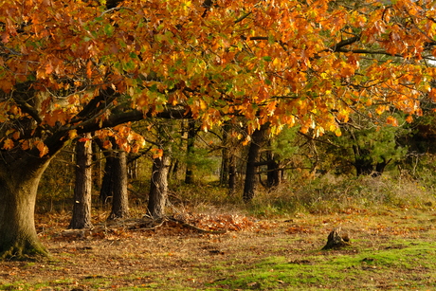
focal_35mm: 83
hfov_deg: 24.5
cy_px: 146
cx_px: 218
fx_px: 1005
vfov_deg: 16.5
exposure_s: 1/80
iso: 1000
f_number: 11
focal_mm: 55
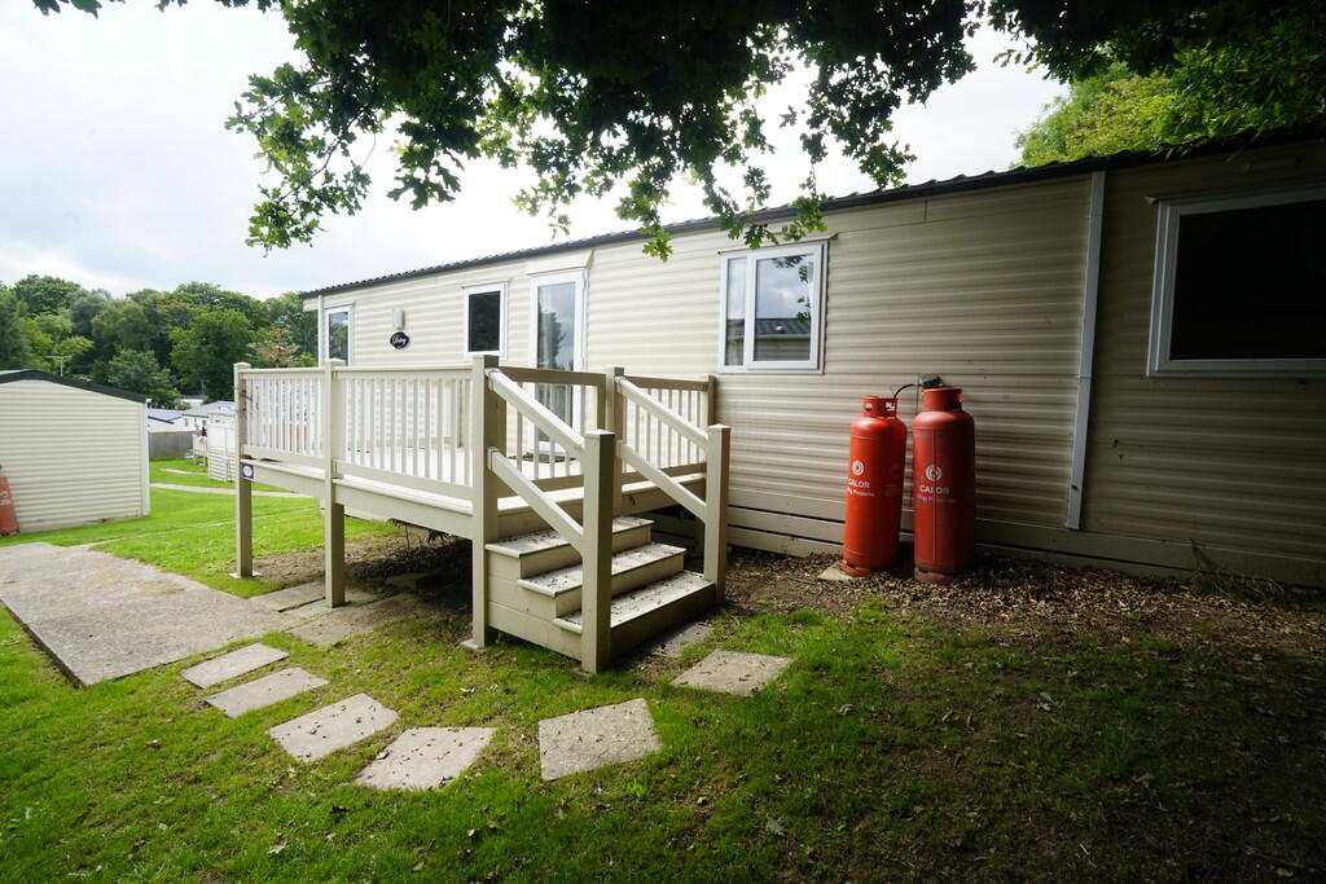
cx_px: 663
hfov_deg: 96.7
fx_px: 589
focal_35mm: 16
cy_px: 442
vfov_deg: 73.8
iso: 500
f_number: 18
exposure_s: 1/60
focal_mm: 16
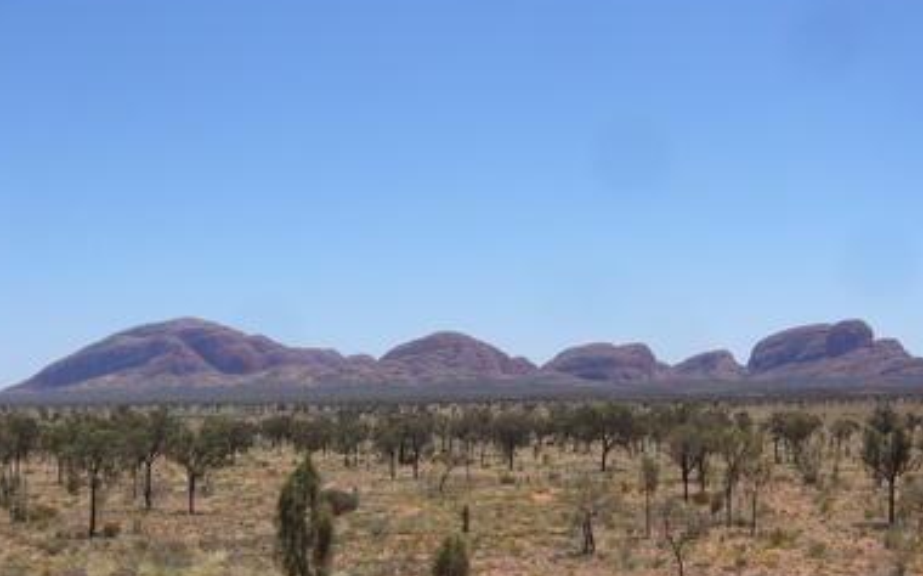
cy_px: 367
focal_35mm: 43
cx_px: 505
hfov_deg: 46.2
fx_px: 1081
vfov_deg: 29.7
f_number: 5.6
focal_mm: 5.8
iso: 80
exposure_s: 1/400
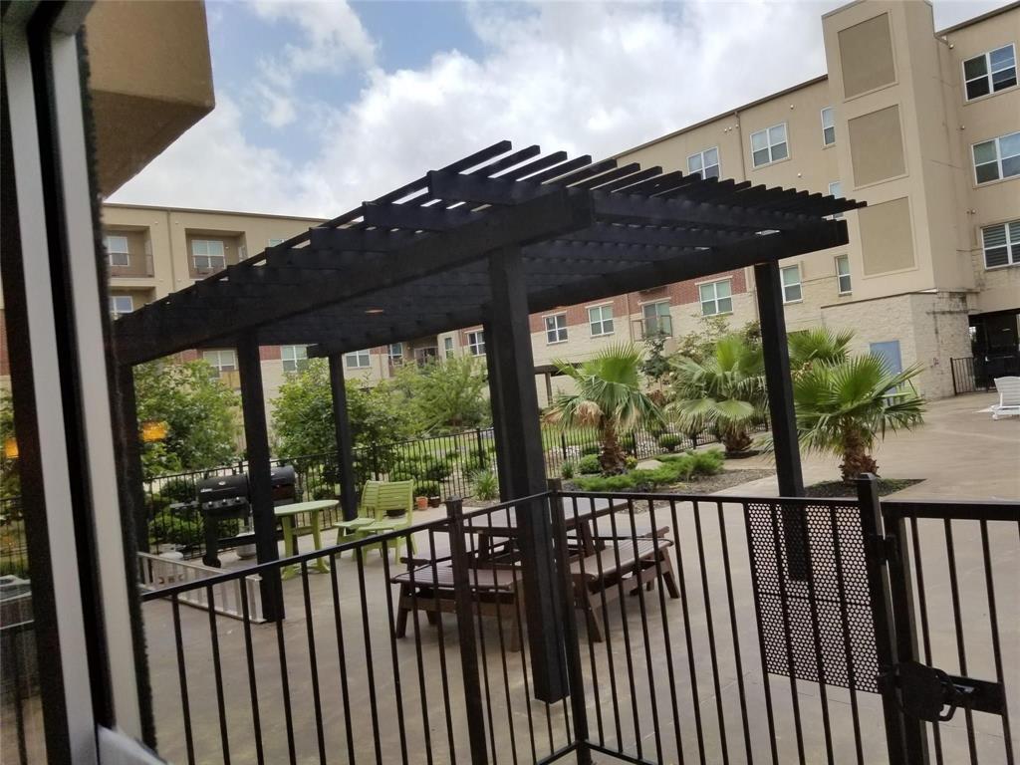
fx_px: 766
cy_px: 382
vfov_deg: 53.1
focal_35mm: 26
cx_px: 510
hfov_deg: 67.3
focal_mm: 4.3
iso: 50
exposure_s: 1/464
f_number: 1.7
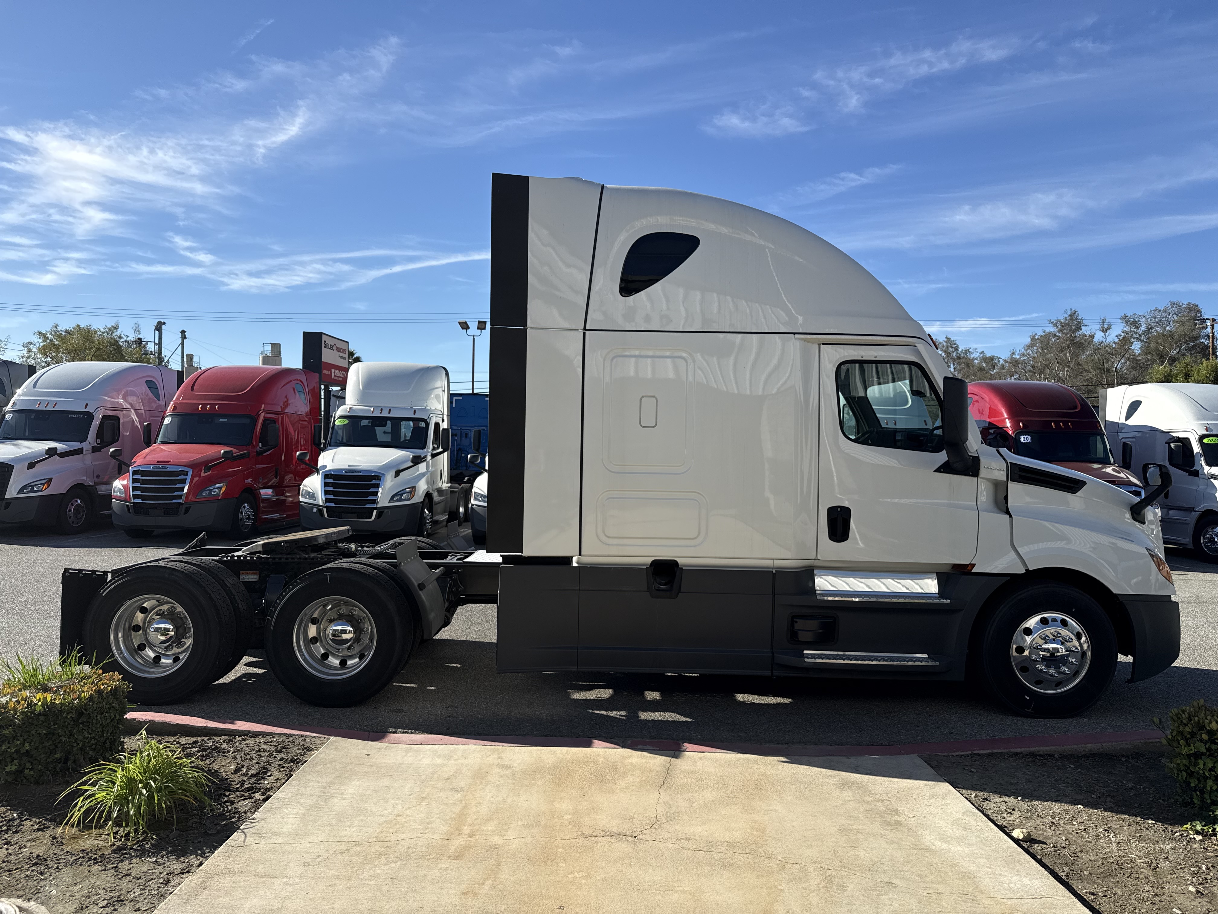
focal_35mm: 24
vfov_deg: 56.8
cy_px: 457
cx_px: 609
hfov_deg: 71.6
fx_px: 844
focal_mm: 6.76
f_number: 1.78
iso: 80
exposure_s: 1/4405
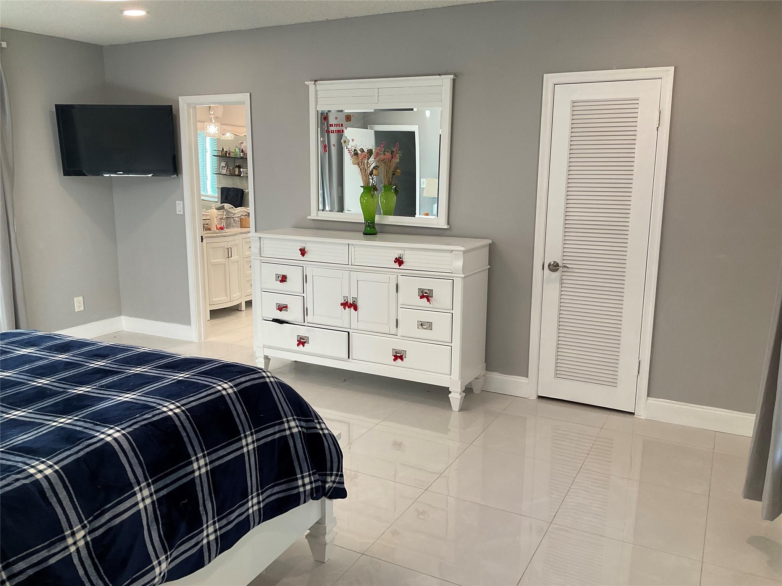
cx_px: 391
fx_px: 655
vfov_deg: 48.2
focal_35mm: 29
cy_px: 293
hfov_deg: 61.7
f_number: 1.8
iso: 50
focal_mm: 3
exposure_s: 1/60
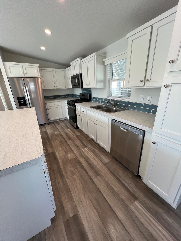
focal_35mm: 13
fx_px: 91
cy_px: 120
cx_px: 90
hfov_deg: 89.9
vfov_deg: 106.2
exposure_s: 1/120
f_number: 1.8
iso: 100
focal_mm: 1.57
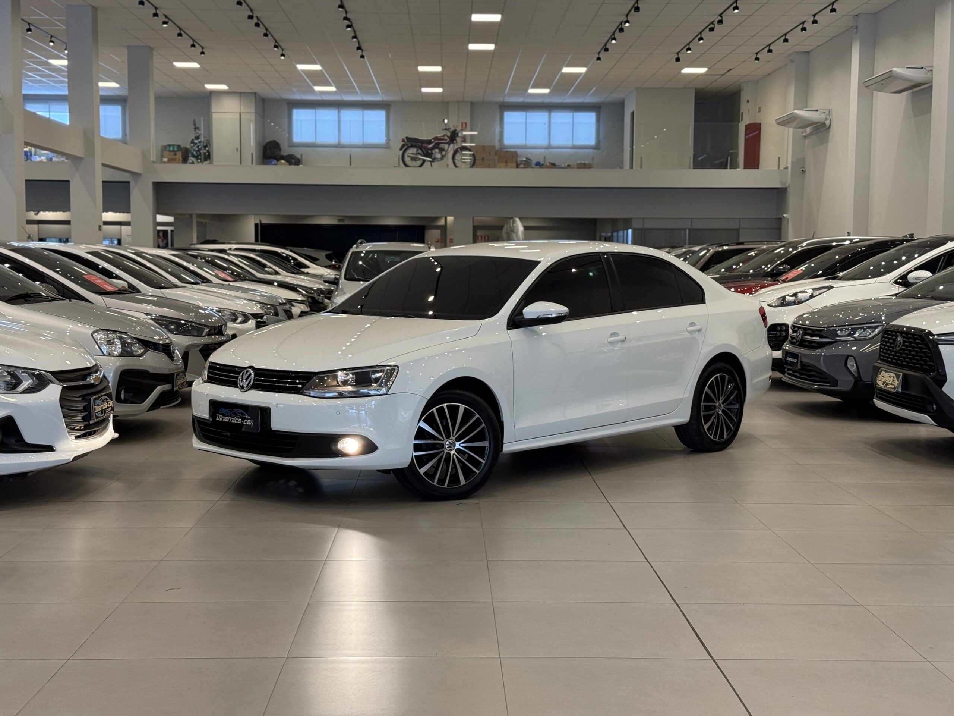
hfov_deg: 39.7
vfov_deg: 30.3
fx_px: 1323
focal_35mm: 48
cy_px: 358
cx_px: 477
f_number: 1.78
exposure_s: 1/60
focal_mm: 6.76
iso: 80
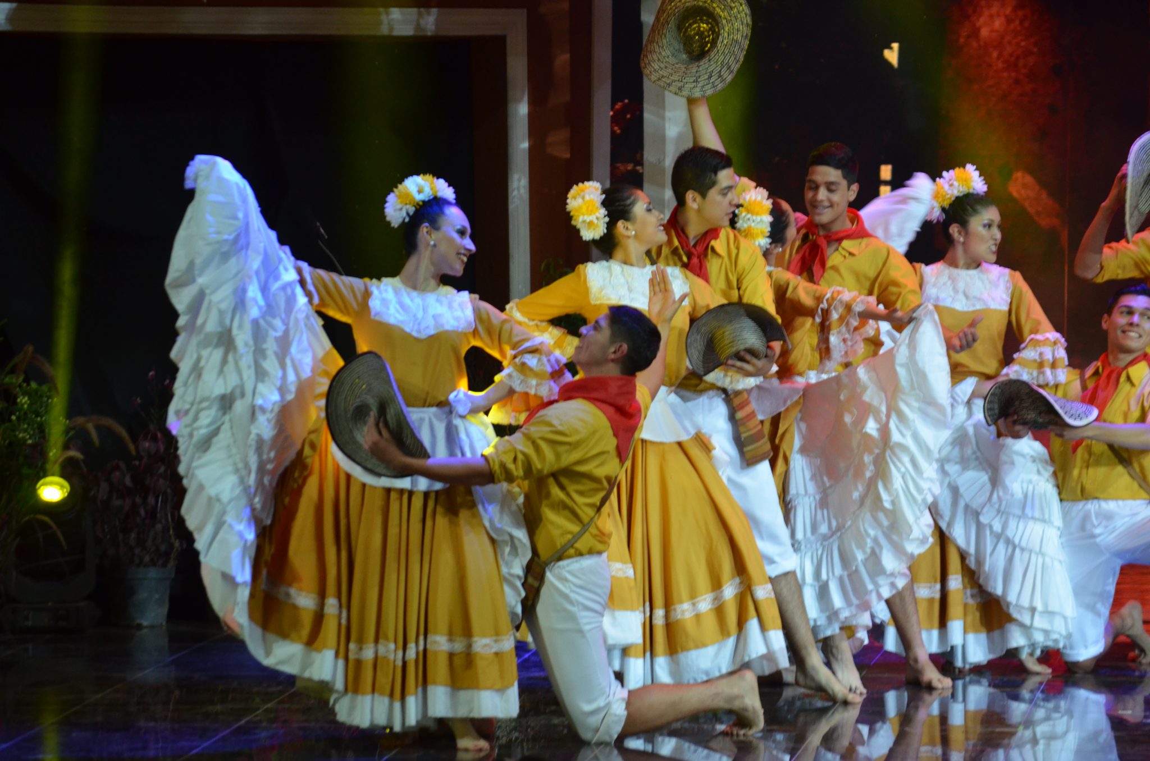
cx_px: 575
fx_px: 7172
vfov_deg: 6.1
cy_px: 380
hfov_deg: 9.2
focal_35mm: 225
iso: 1250
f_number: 5
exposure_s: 1/160
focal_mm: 150
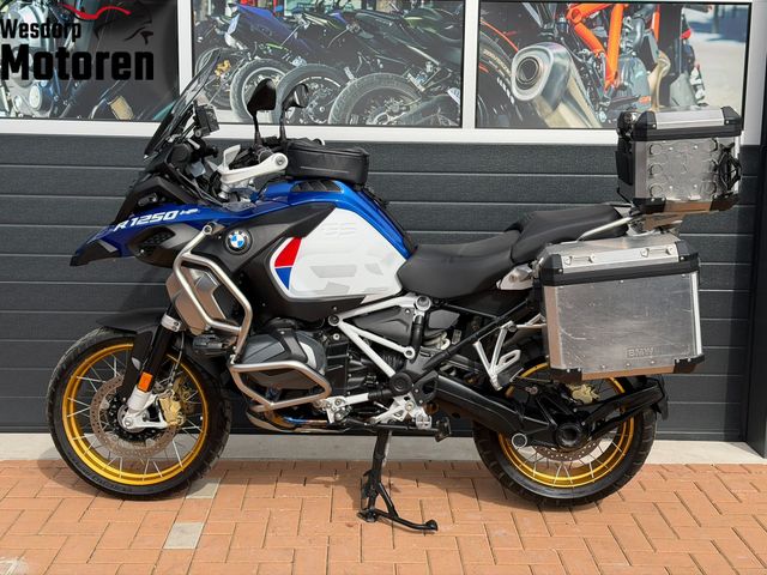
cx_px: 384
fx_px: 1064
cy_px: 288
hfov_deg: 39.7
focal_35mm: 48
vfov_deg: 30.3
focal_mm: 6.76
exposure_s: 1/3704
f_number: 1.78
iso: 64
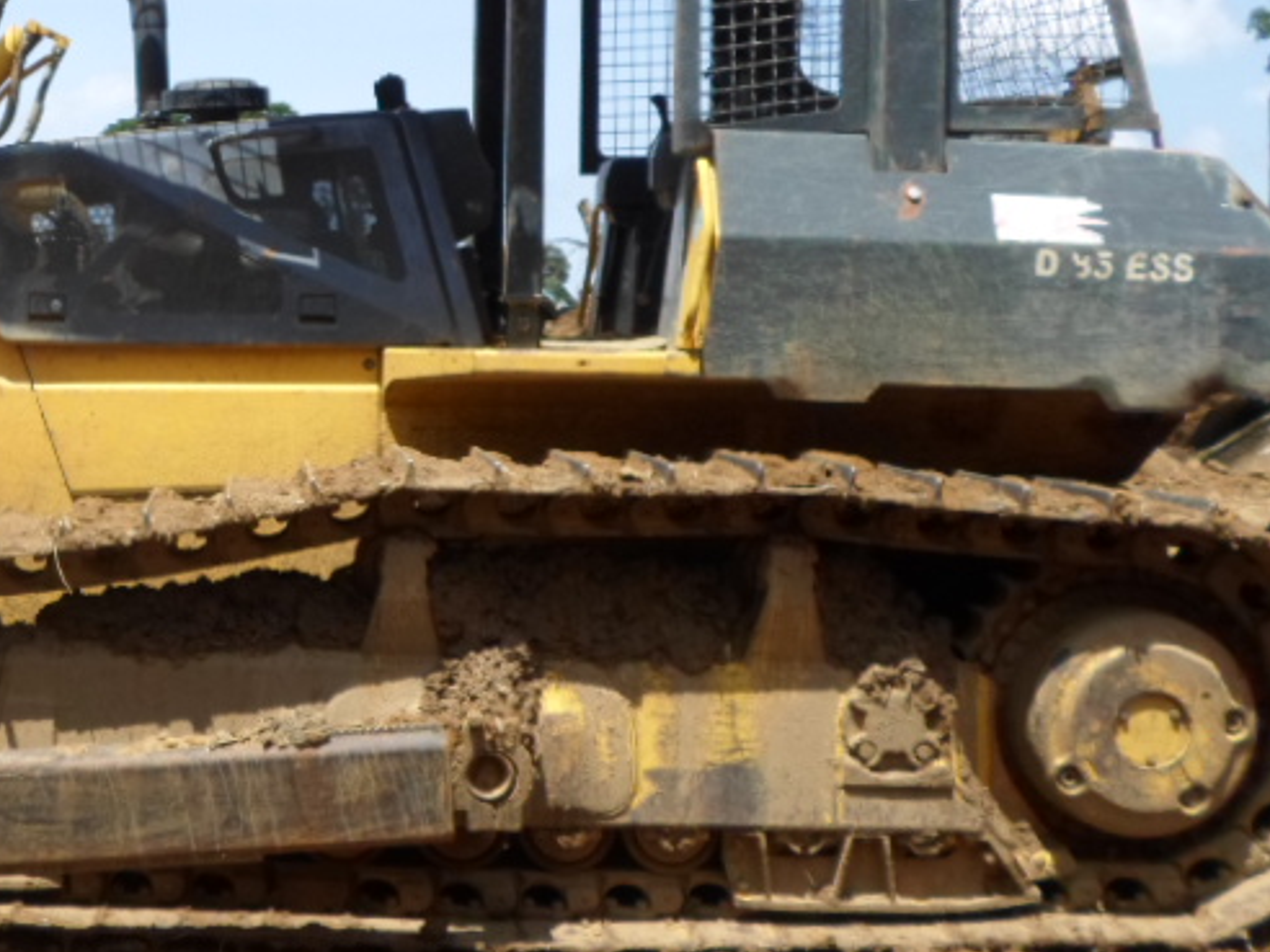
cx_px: 209
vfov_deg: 28.0
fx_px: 1908
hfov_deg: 35.3
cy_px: 410
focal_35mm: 52
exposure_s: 1/1000
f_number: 2.5
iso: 80
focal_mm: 4.5
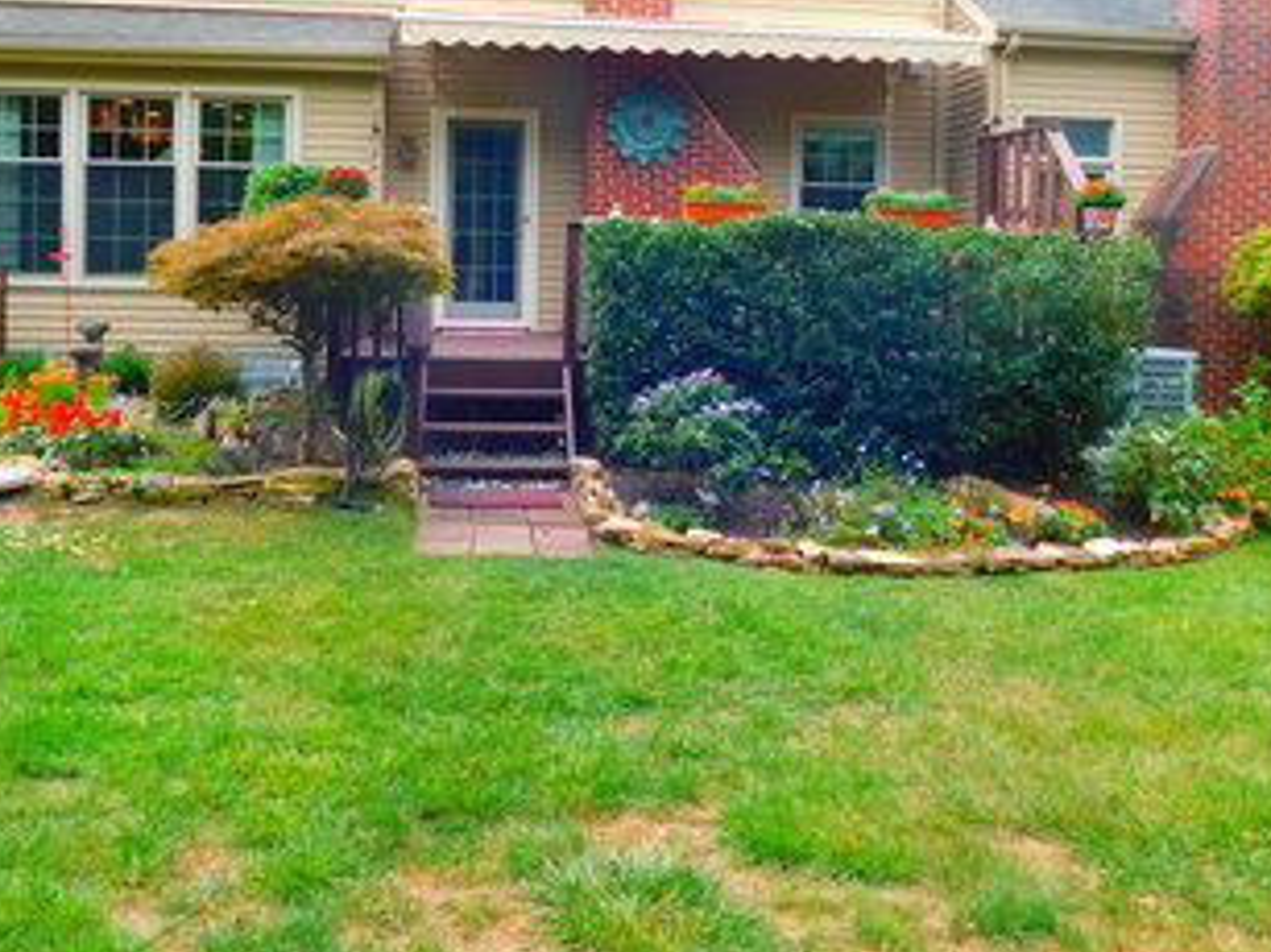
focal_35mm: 32
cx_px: 619
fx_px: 1174
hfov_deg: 56.8
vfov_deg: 43.3
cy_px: 294
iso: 125
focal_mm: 4
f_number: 3
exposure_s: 1/320
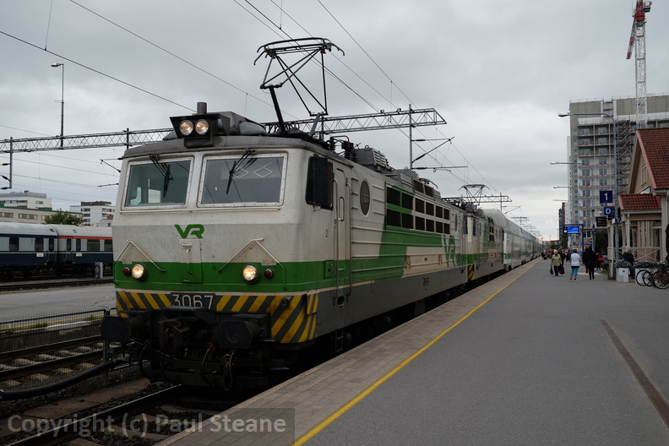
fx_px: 613
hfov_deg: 57.2
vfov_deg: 40.0
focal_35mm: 33
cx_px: 334
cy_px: 223
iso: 200
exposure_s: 1/140
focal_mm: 22.3
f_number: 5
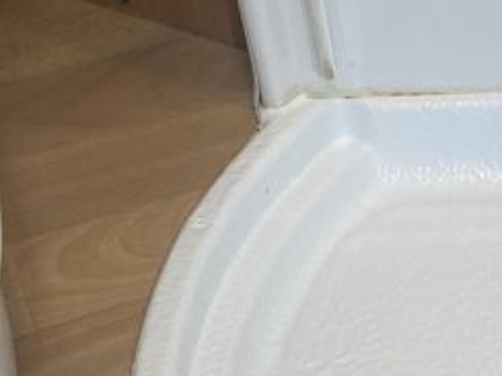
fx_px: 1856
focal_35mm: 128
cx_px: 642
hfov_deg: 14.8
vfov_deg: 11.6
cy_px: 185
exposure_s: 1/121
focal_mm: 4.25
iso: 125
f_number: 1.8
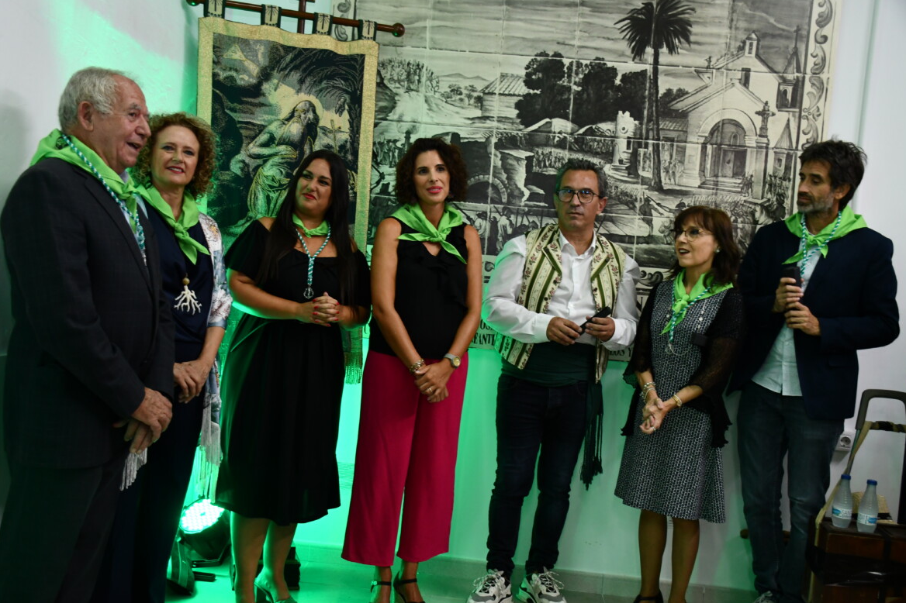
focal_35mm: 37
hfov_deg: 51.9
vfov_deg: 35.9
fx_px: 931
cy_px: 308
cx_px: 451
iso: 1000
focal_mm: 24
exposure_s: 1/60
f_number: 4
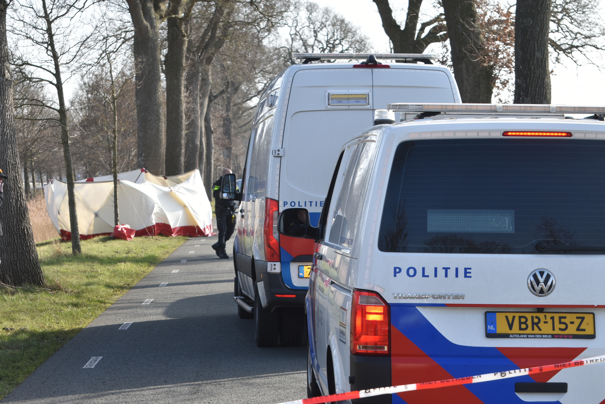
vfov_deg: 13.0
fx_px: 1765
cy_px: 202
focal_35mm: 105
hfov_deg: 19.5
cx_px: 302
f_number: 8
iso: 220
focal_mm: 70
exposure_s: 1/250
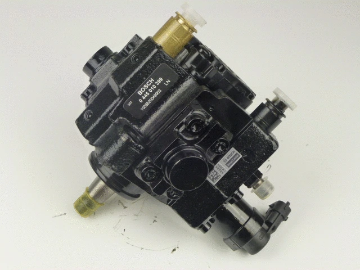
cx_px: 180
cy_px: 135
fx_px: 541
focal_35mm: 52
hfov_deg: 36.8
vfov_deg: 28.0
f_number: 4.3
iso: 160
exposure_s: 1/40
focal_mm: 9.4
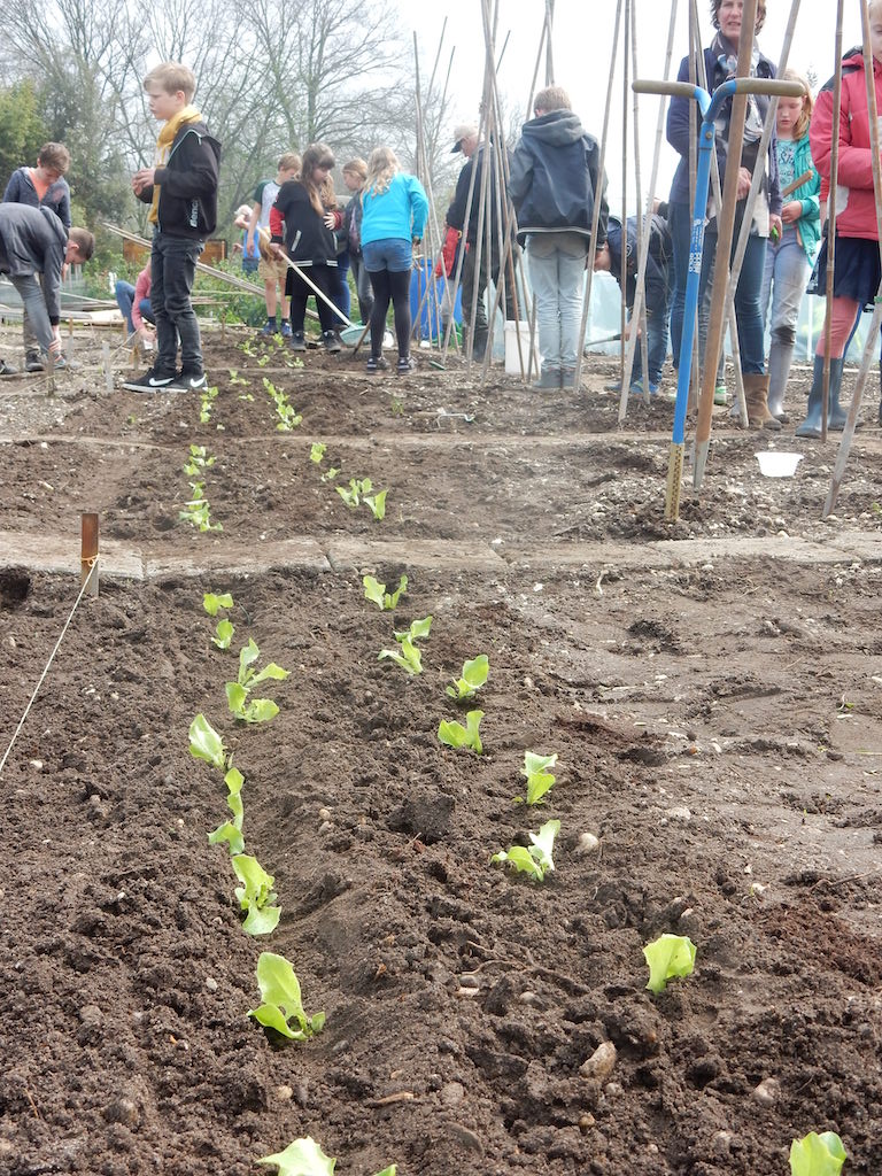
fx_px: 1733
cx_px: 441
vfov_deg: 37.5
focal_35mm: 51
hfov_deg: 28.6
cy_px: 588
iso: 125
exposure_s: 1/320
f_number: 4.5
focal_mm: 9
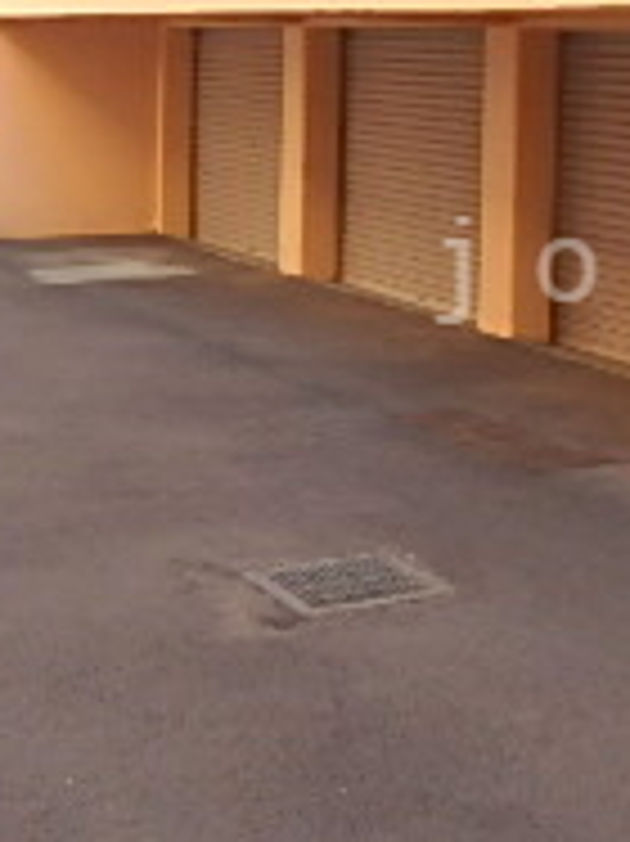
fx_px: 1749
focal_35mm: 72
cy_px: 270
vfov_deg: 26.9
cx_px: 742
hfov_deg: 19.3
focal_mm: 3.7
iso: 125
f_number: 3.5
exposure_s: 1/200
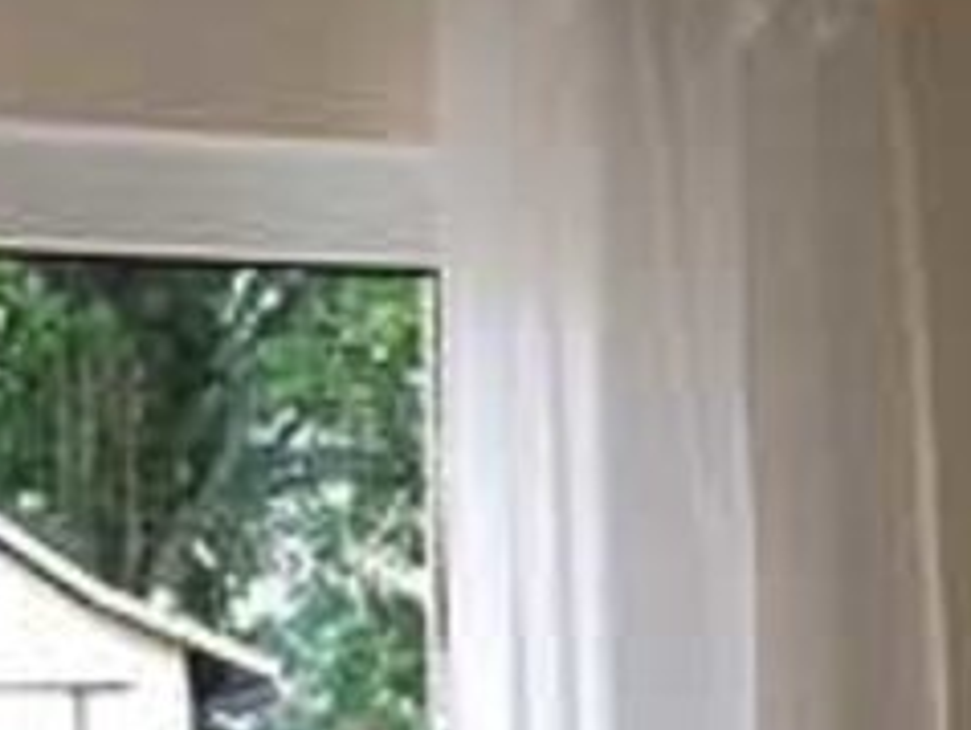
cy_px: 1493
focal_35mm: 131
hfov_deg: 15.0
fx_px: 3678
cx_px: 388
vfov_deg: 10.4
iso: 64
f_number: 1.7
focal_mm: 4.2
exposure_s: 1/50
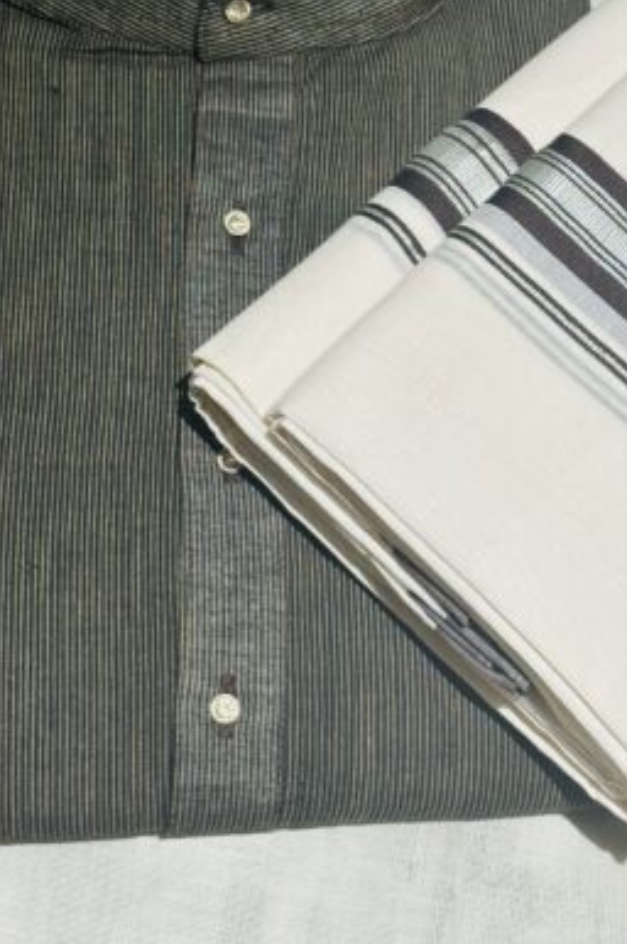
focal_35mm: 77
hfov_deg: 17.7
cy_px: 278
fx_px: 2015
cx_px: 285
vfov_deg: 26.1
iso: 160
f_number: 1.78
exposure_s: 1/60
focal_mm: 6.86
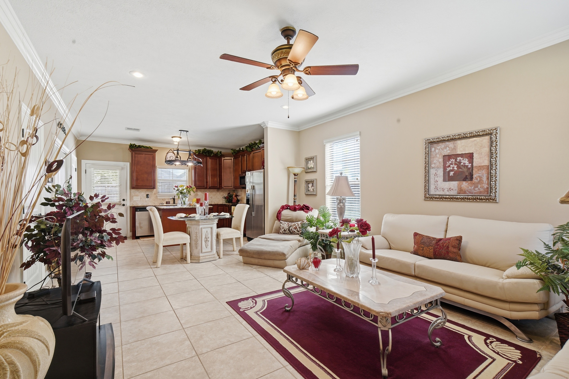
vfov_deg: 73.7
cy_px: 190
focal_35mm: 16
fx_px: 253
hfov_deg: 96.7
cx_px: 284
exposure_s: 1/400
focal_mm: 16
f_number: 10
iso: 800
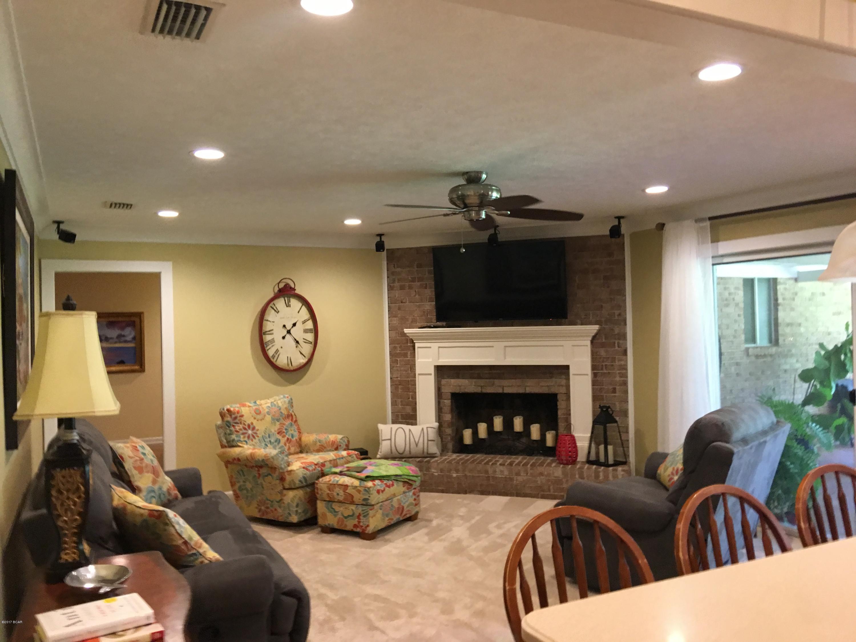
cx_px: 428
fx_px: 717
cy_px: 321
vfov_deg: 48.2
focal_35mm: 29
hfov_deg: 61.7
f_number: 2.2
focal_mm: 4.15
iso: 80
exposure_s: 1/15
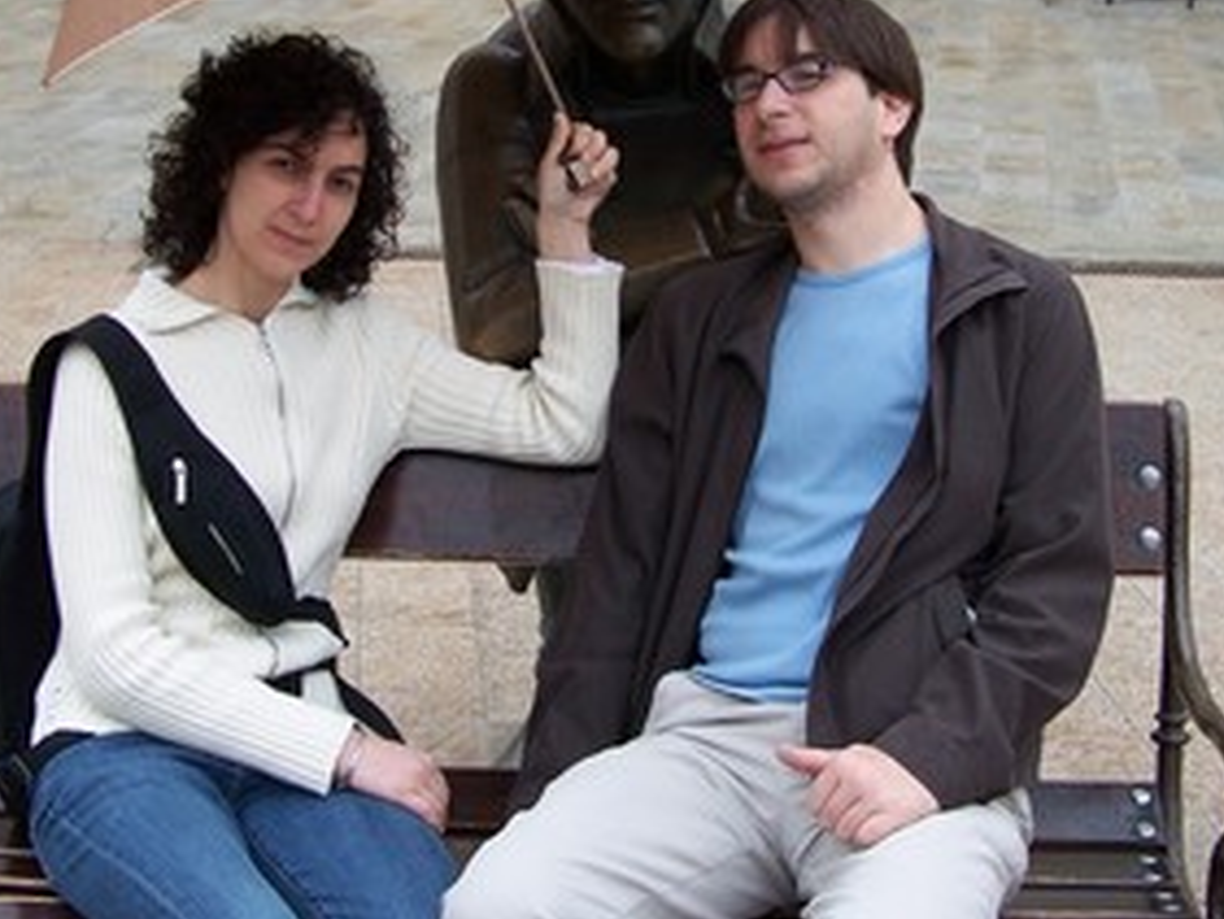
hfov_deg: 30.3
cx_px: 632
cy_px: 270
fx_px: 2264
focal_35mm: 64
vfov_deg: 22.8
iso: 80
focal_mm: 6.7
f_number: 2.8
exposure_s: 1/320
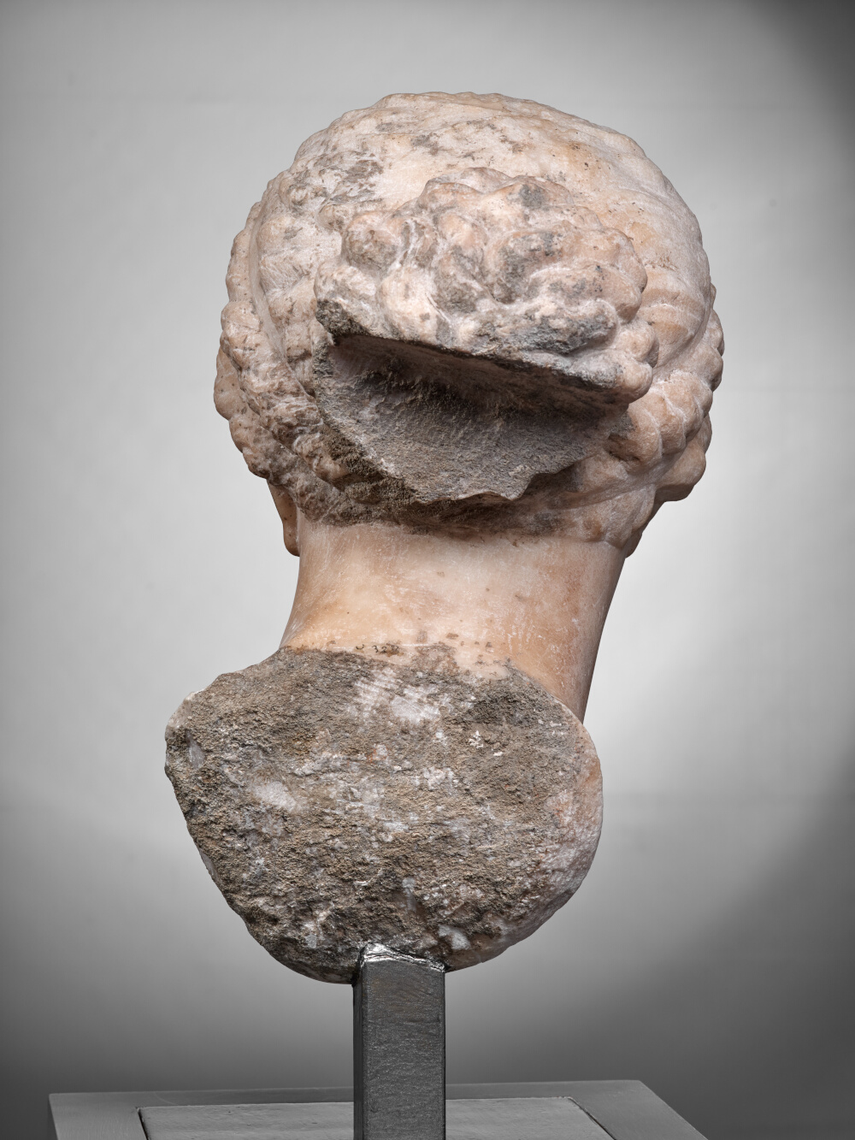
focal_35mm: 63
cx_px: 428
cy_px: 570
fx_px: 2074
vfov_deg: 30.7
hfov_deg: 23.3
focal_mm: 80
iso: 200
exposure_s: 1/125
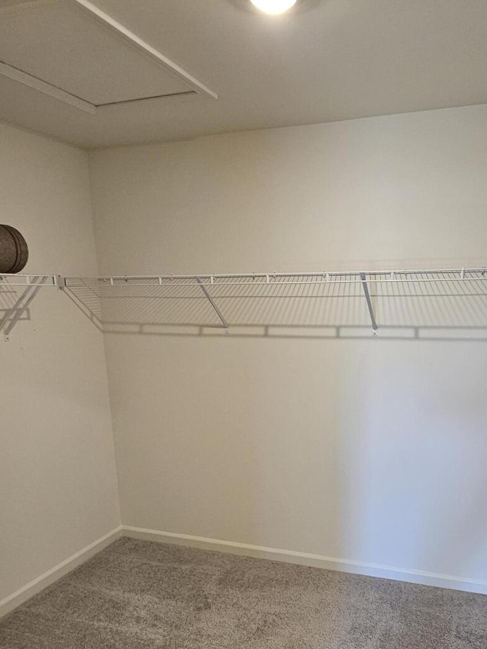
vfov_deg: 68.2
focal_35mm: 25
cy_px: 408
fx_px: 469
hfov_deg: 53.7
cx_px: 327
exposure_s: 1/60
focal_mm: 2.2
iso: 200
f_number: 2.2
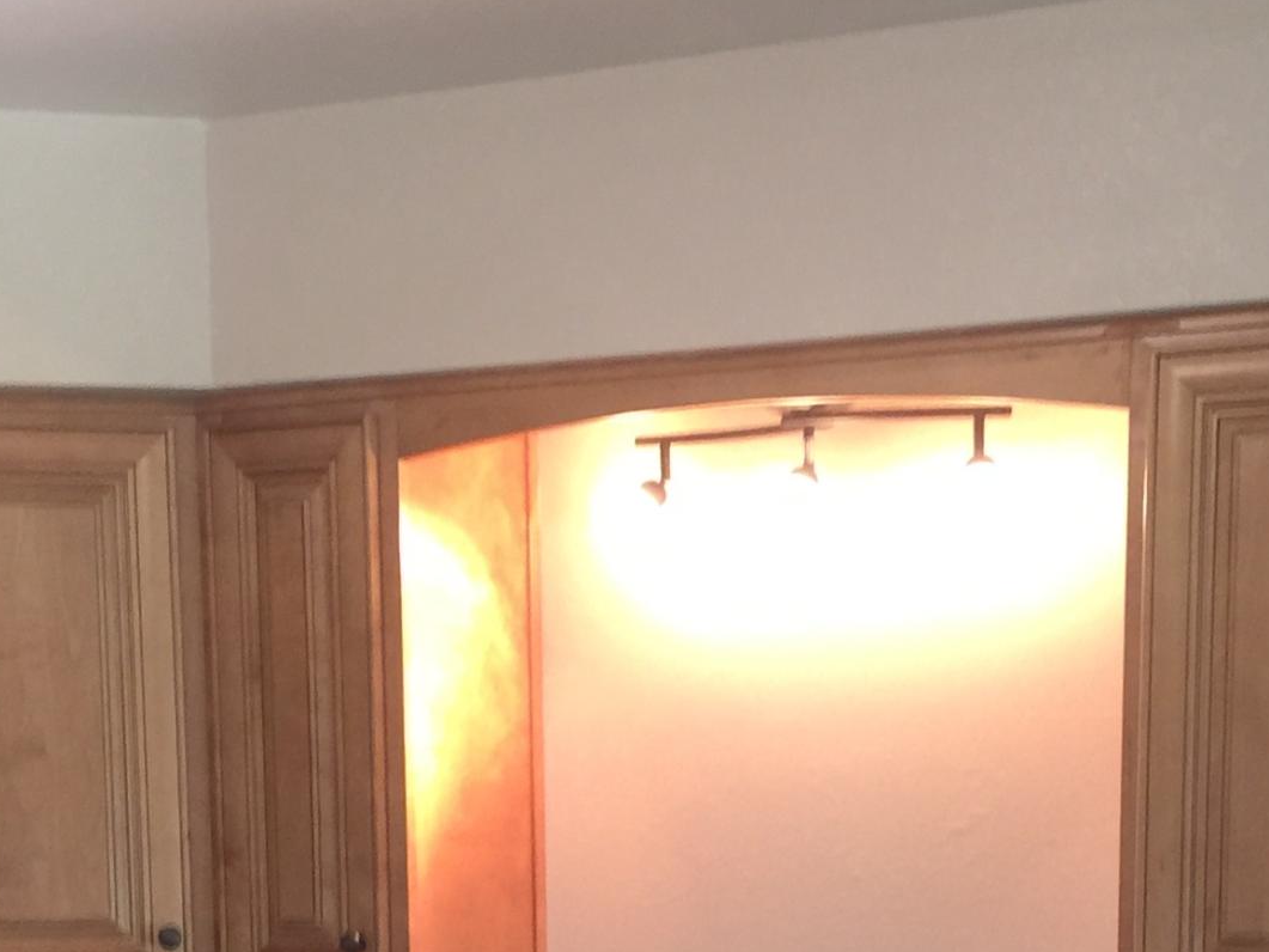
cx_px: 630
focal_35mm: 82
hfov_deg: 23.8
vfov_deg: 16.7
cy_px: 1314
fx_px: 3006
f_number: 2.2
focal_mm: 4.15
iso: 50
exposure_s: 1/15
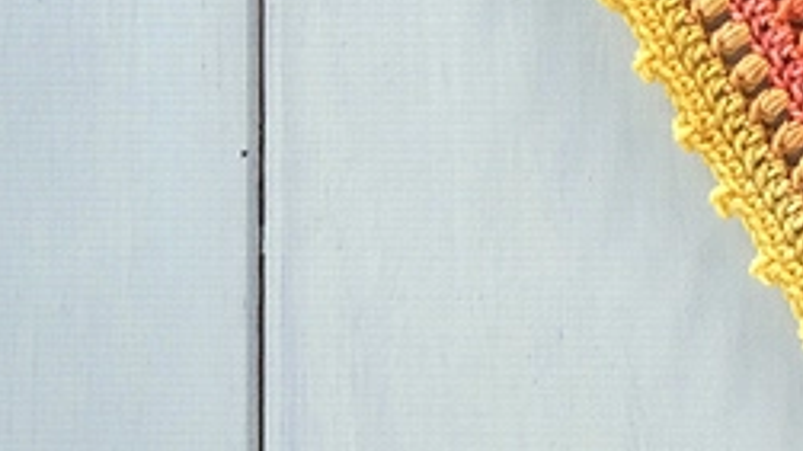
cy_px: -40
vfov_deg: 9.7
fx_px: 2618
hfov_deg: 16.8
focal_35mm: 123
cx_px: 941
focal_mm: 30.8
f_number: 4
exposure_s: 1/100
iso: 640
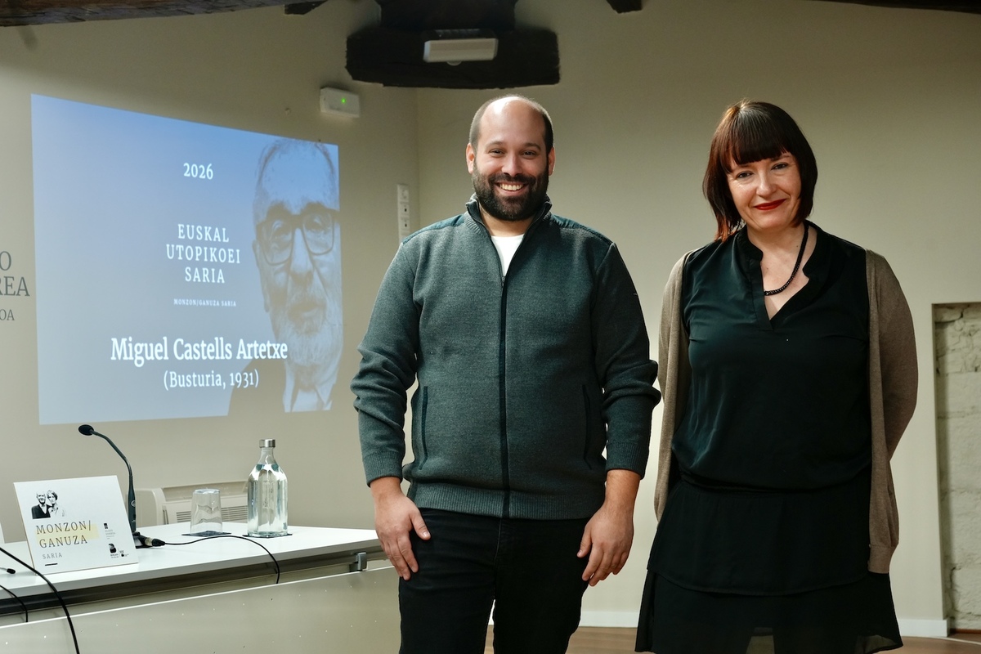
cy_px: 327
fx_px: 1798
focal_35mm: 66
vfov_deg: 20.6
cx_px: 490
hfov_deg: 30.5
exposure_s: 1/30
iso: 1600
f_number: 6.3
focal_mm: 66
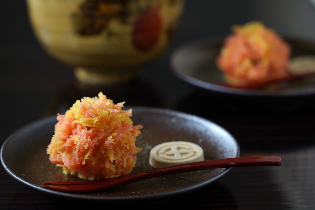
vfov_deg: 13.0
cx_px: 158
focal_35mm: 105
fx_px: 919
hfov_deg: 19.5
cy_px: 105
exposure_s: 1/125
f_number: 5.6
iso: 400
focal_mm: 105
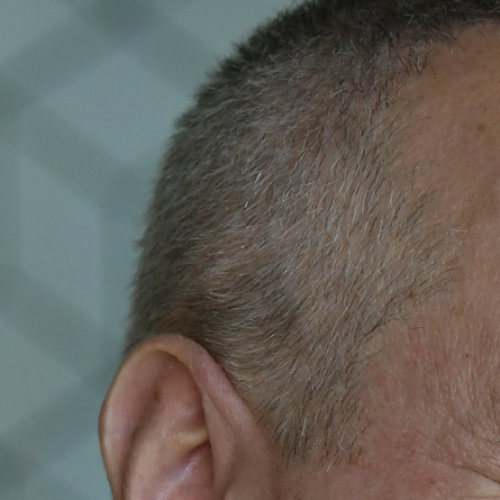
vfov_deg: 3.3
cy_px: 793
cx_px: 880
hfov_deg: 3.3
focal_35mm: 535
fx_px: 8743
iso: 2000
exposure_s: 1/1000
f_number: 4
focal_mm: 112
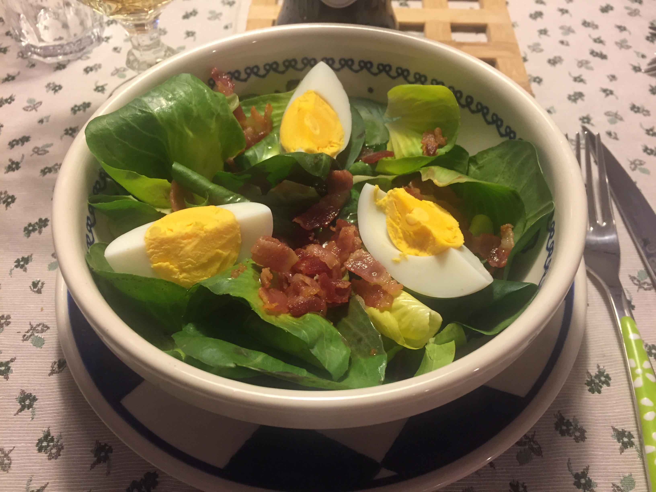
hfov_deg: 61.7
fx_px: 550
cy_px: 246
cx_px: 328
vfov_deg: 48.2
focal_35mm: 29
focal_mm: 4.15
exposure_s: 1/33
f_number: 2.2
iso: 160
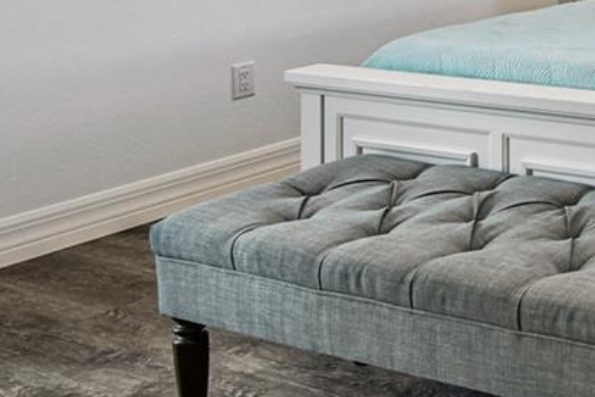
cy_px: -178
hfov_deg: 24.5
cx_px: 947
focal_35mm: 58
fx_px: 959
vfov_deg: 20.4
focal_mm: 10
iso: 100
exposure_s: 1/2
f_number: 7.1
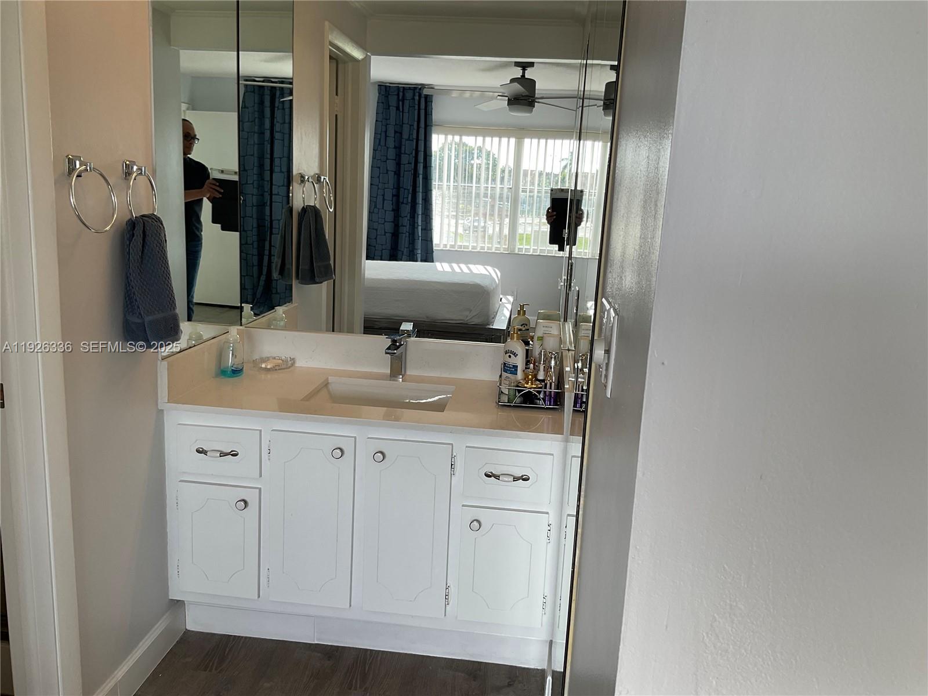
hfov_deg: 61.7
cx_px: 464
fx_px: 777
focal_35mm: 29
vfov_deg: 48.2
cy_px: 348
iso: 16
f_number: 1.8
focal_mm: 3
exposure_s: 1/180
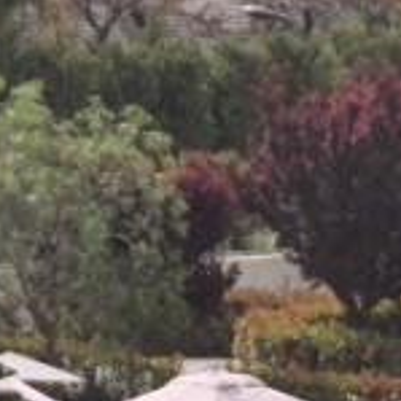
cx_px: 1126
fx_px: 13542
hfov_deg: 1.7
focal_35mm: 1033
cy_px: 468
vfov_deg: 1.7
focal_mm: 105
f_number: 5.6
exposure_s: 1/500
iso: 100
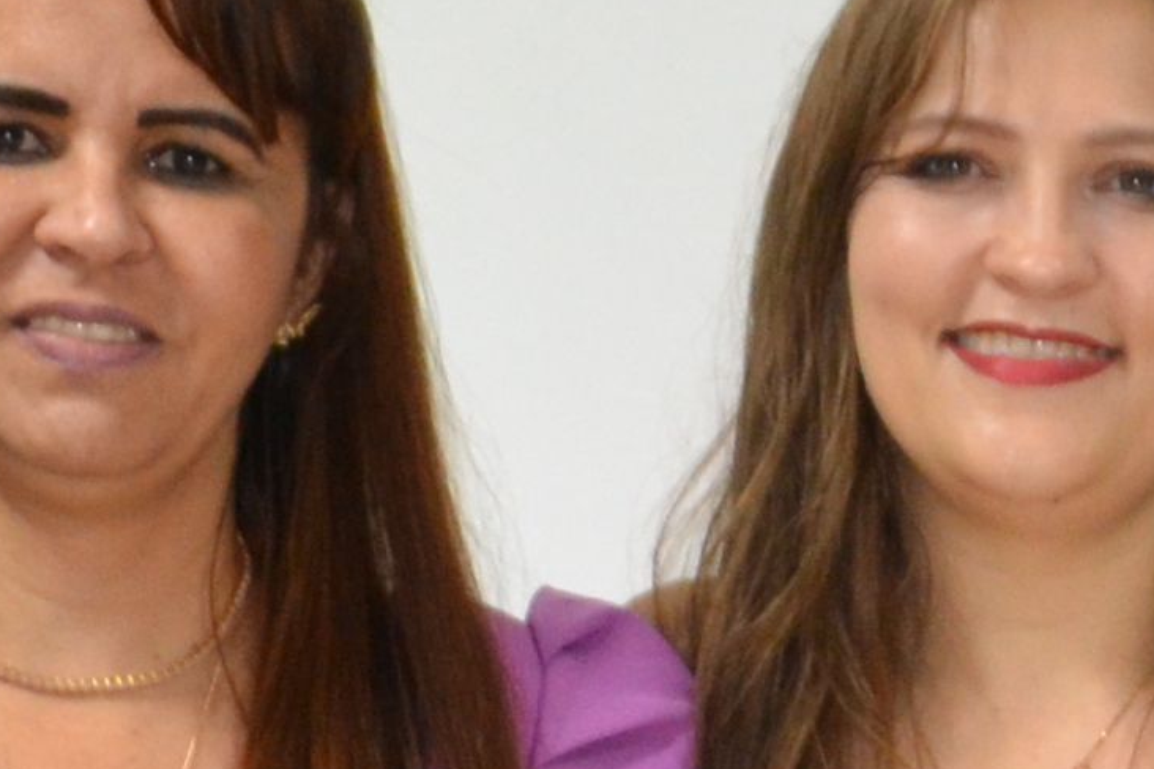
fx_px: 5449
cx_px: 1723
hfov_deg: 11.6
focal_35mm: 170
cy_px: 1144
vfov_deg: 7.9
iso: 900
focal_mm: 18
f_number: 3.5
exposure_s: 1/60
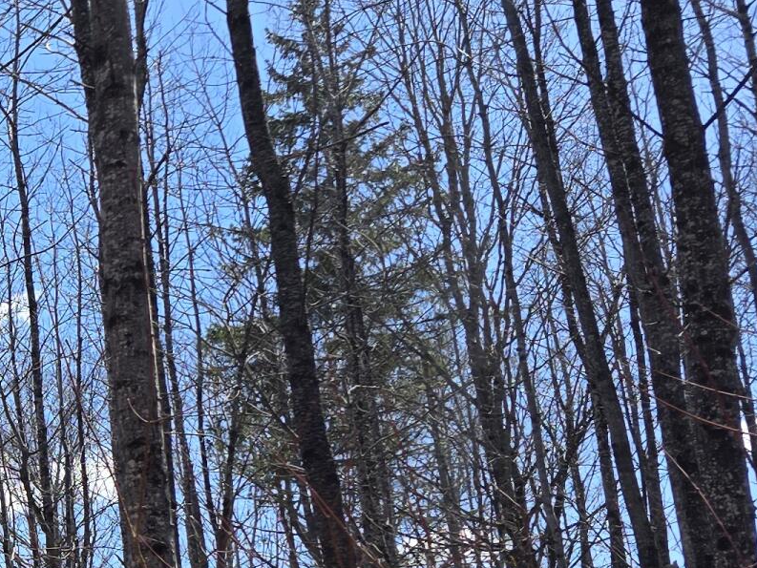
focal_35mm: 87
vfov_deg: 16.6
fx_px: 1903
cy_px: 583
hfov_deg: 17.5
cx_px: -663
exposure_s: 1/516
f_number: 1.7
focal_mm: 6.3
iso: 12
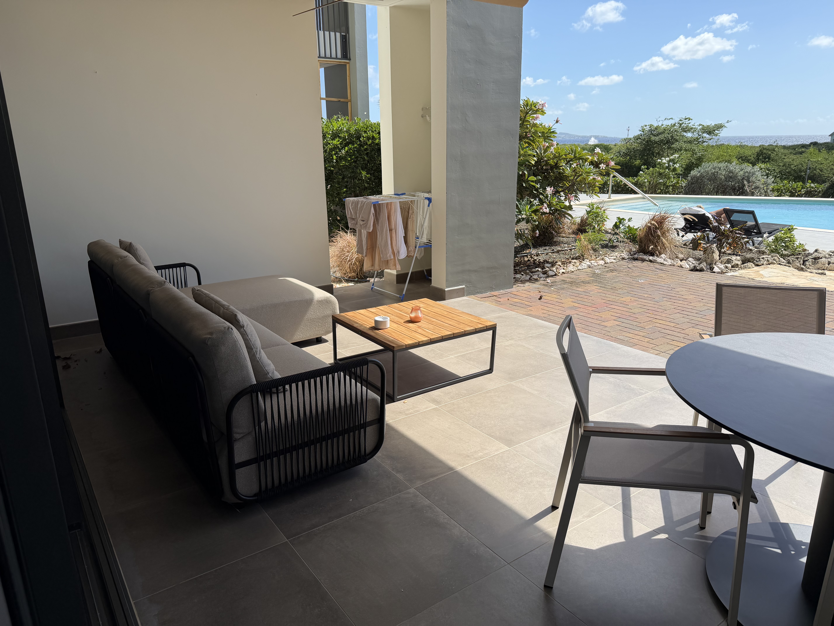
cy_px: 313
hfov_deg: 71.6
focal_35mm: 24
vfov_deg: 56.8
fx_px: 578
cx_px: 417
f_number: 1.78
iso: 80
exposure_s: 1/3425
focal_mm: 6.76
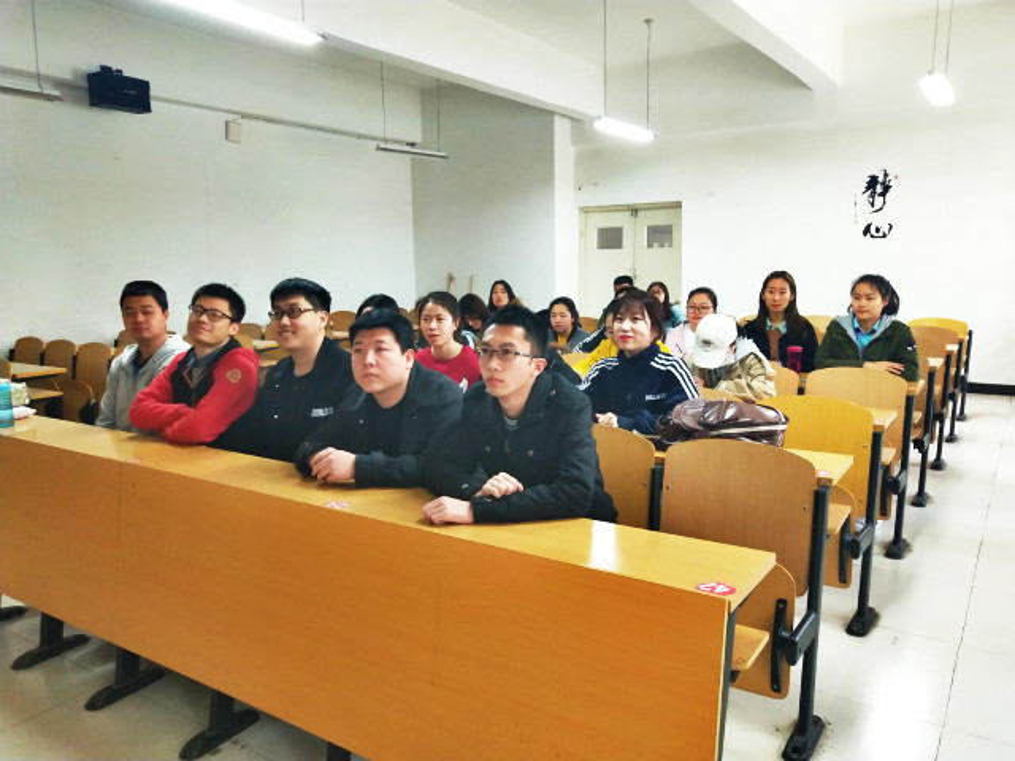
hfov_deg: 60.0
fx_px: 880
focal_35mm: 30
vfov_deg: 46.8
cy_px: 380
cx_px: 508
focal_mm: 3.95
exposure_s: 1/50
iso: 344
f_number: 1.8
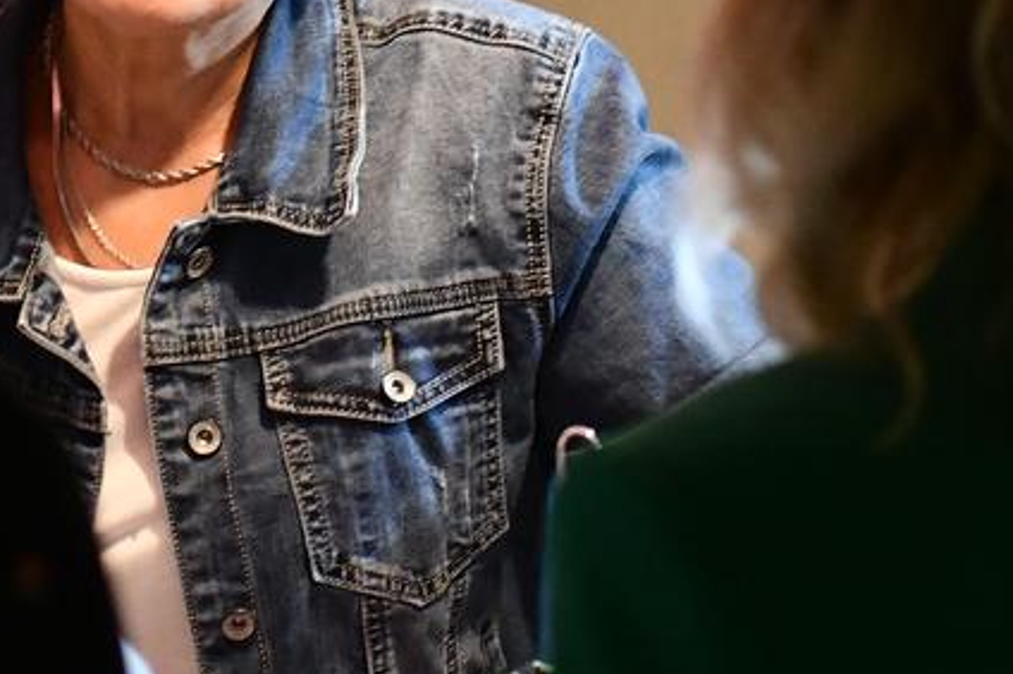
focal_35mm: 264
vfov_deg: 5.2
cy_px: 372
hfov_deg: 7.8
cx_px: -86
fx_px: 7423
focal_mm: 70
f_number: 2.8
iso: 2500
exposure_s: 1/160
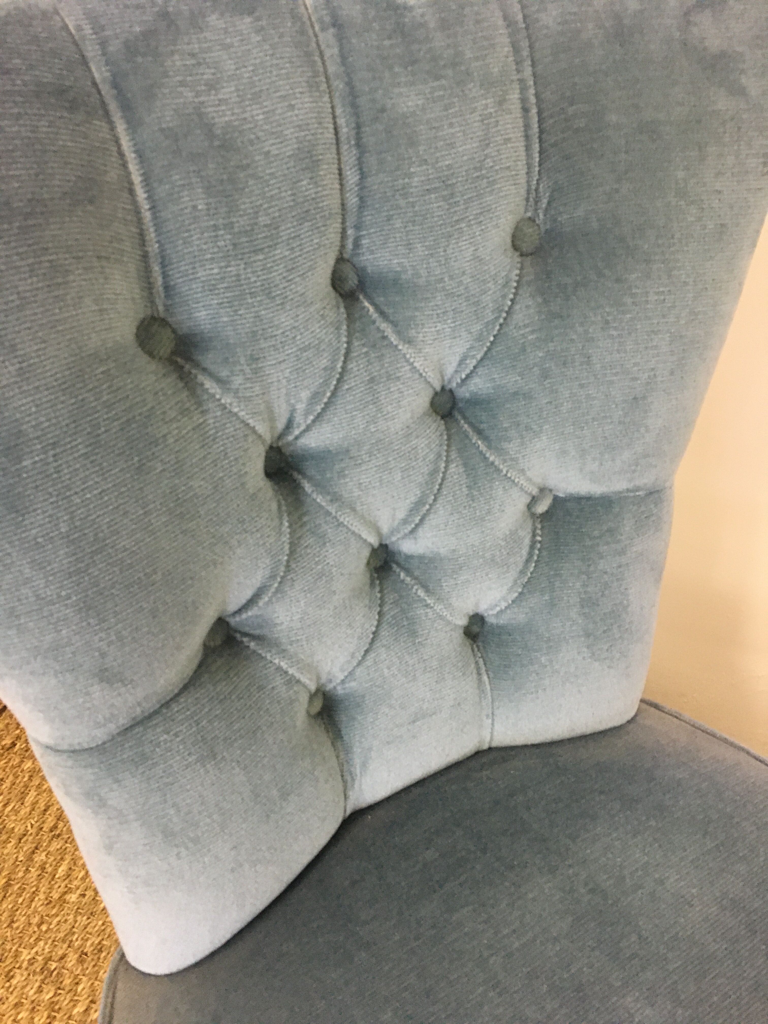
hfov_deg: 48.2
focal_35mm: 29
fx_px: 858
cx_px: 384
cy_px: 512
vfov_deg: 61.7
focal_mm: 4.15
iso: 200
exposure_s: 1/17
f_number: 2.2
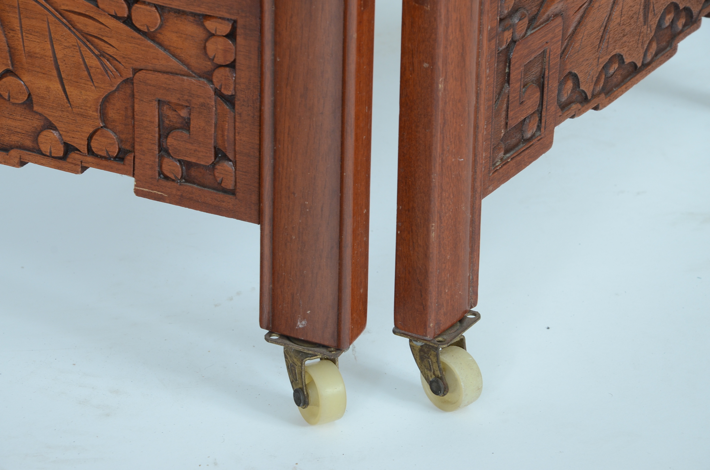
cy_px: 235
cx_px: 355
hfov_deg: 13.1
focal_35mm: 158
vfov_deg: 8.7
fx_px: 3100
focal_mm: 105
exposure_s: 1/100
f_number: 9
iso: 500
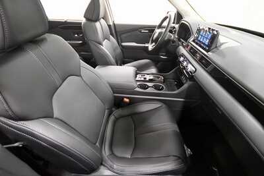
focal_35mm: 15
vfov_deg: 77.4
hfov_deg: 100.4
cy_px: 88
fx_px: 110
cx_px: 132
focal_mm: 10
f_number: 4
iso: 3200
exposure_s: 1/80
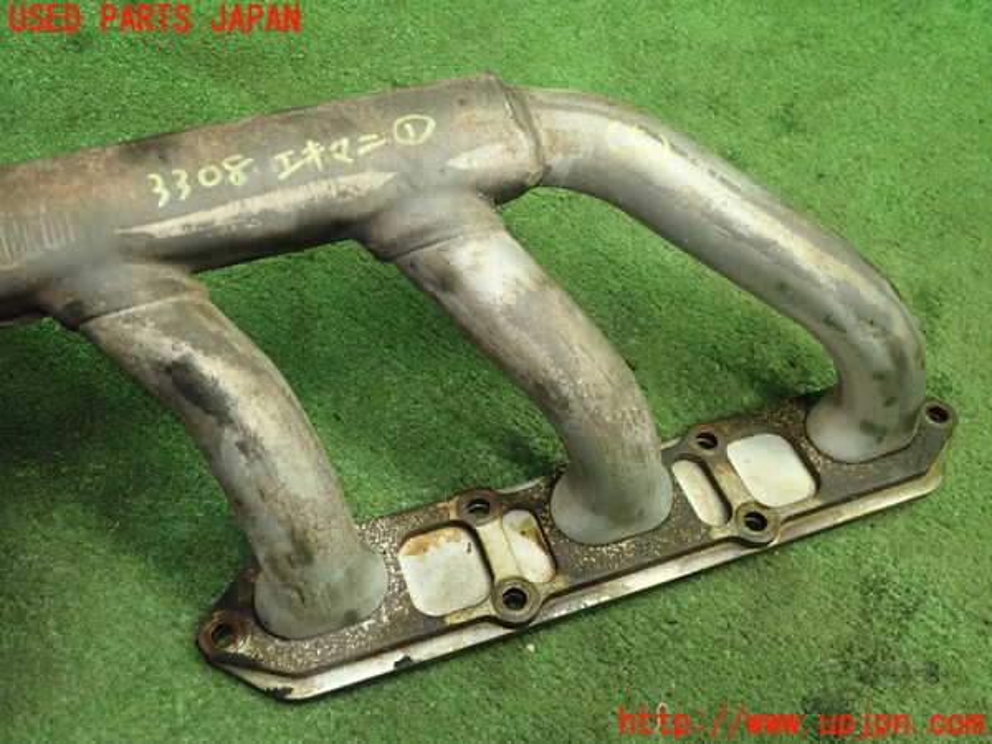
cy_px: 372
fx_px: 860
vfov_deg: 46.8
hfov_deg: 60.0
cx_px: 496
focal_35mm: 30
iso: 800
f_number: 2.3
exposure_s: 1/125
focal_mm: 5.5
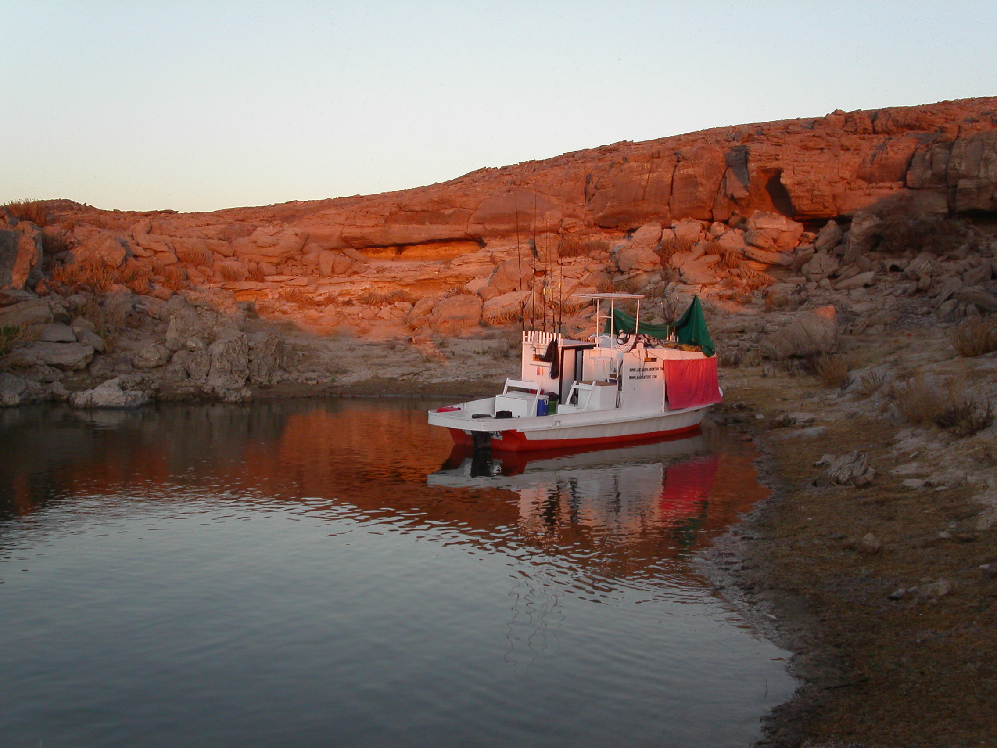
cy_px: 374
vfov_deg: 37.7
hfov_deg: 49.0
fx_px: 1094
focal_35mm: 38
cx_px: 498
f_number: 8
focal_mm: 7.8
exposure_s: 1/45
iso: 100
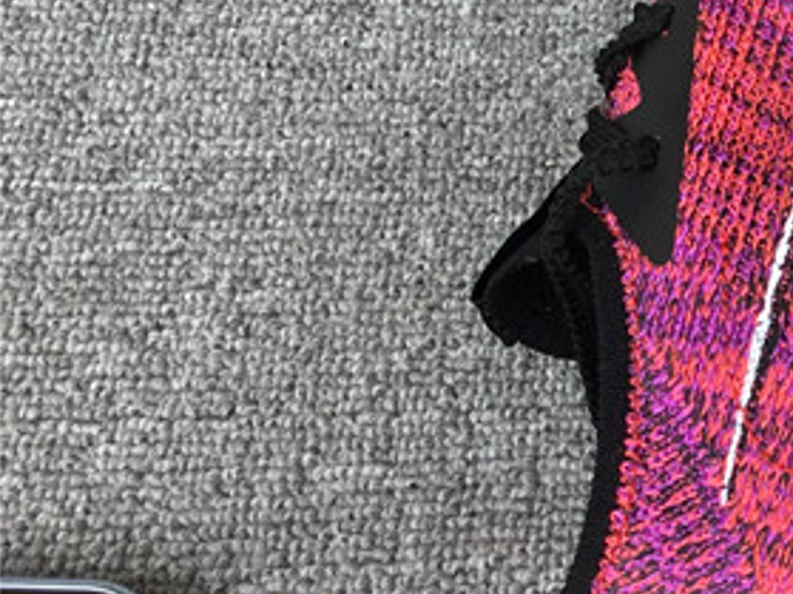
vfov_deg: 14.7
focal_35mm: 100
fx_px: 2290
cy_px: 101
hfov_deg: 17.2
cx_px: 1276
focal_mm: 3.3
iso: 25
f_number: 2.4
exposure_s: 1/244
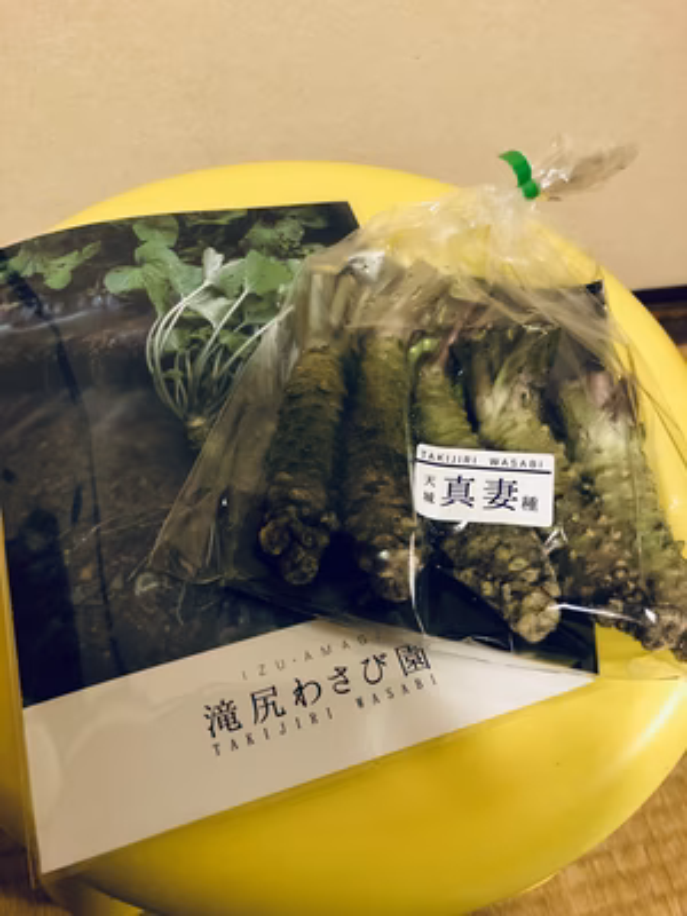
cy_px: 458
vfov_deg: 63.4
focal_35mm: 28
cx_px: 344
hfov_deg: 49.7
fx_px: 741
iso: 100
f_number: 1.8
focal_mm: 3.99
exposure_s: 1/11
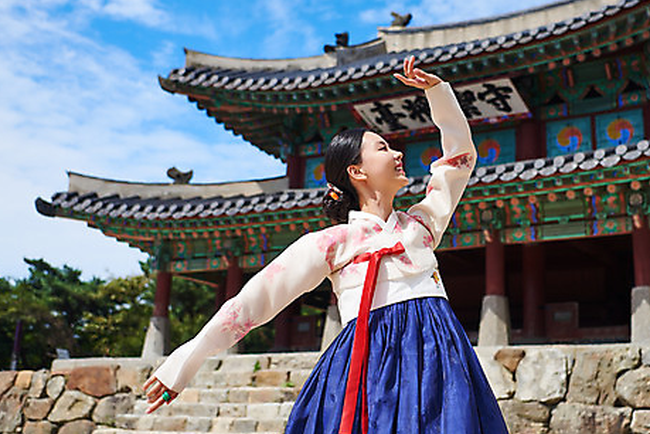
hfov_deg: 41.8
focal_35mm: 47
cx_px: 382
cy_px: 167
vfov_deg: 28.6
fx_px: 849
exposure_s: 1/2000
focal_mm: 36
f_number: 2.8
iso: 100
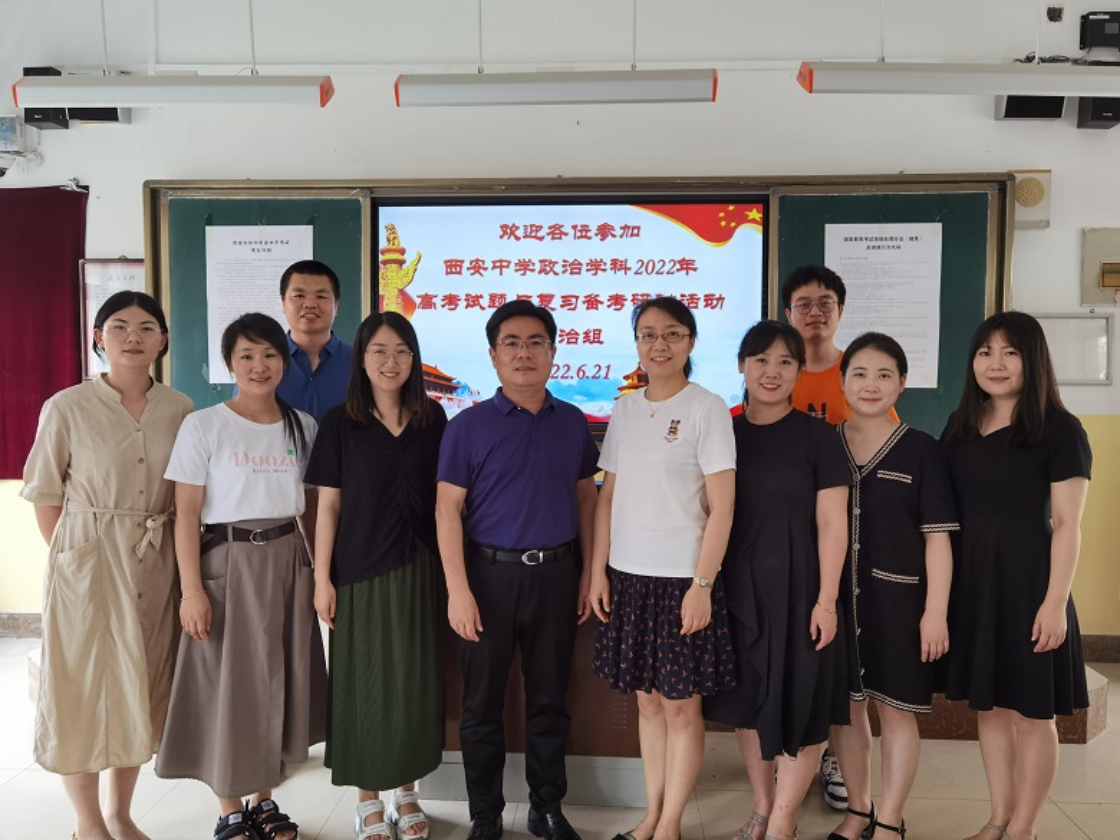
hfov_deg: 65.3
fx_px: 874
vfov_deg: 51.4
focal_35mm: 27
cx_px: 560
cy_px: 420
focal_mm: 6.71
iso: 64
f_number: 1.9
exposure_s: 1/100
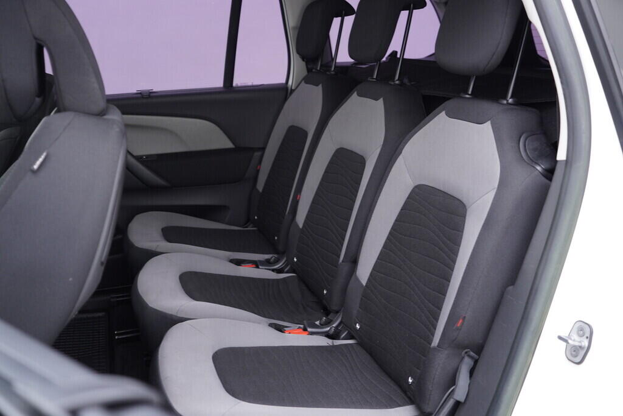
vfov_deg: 36.9
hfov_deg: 53.1
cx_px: 312
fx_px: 623
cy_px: 208
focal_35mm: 36
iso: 250
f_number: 2.8
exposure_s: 1/40
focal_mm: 24
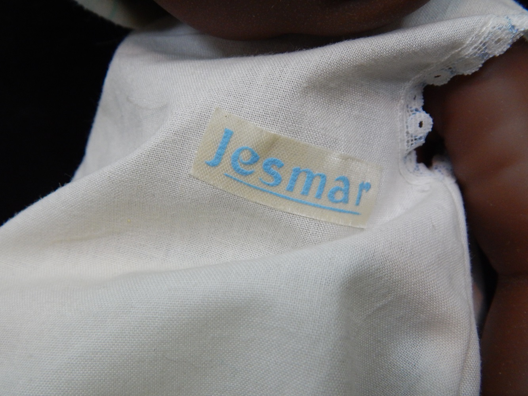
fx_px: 473
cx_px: 264
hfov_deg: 58.3
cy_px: 198
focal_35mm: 31
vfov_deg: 45.4
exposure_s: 1/25
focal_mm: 5.6
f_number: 3.2
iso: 400
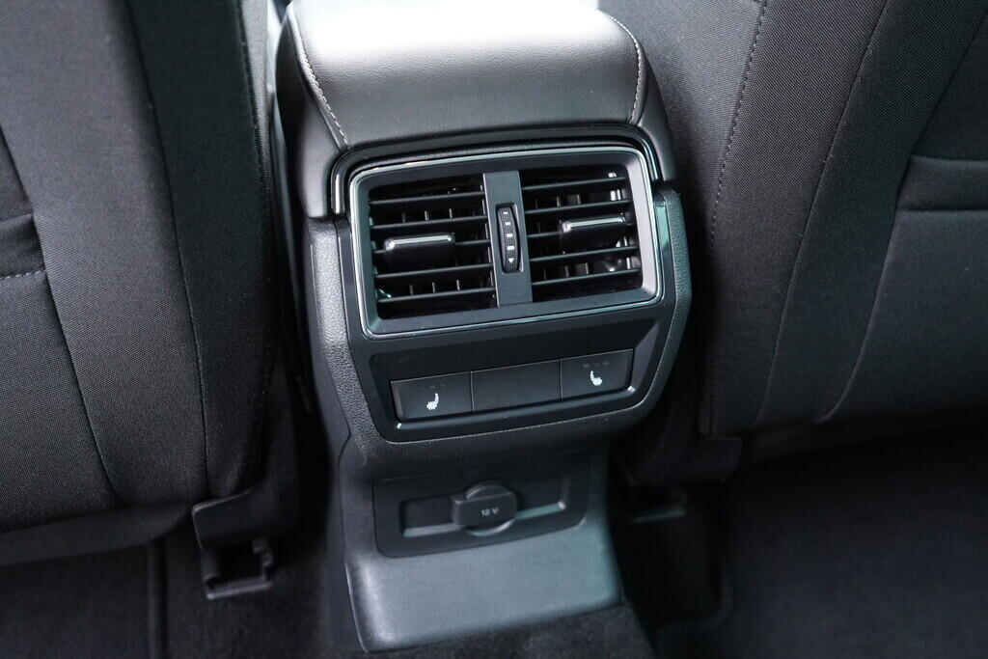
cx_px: 494
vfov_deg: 36.9
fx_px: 988
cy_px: 330
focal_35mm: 36
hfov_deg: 53.1
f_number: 2.8
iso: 2000
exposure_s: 1/40
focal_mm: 24
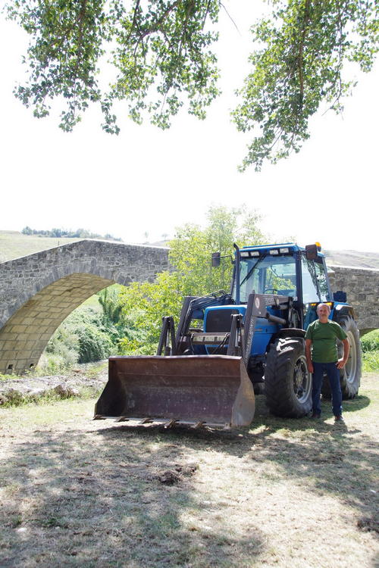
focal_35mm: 39
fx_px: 616
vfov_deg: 49.6
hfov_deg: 34.2
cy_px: 284
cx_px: 190
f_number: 6.3
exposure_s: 1/160
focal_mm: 26
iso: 320
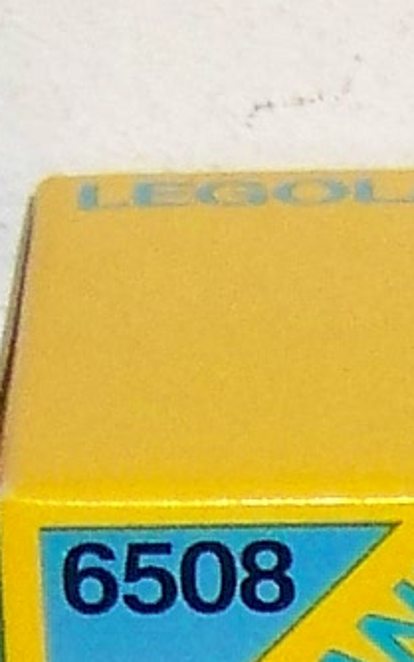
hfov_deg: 3.5
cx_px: 828
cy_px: 1823
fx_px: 6674
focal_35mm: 370
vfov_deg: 5.4
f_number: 2.8
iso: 200
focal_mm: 6.3
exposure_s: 1/30
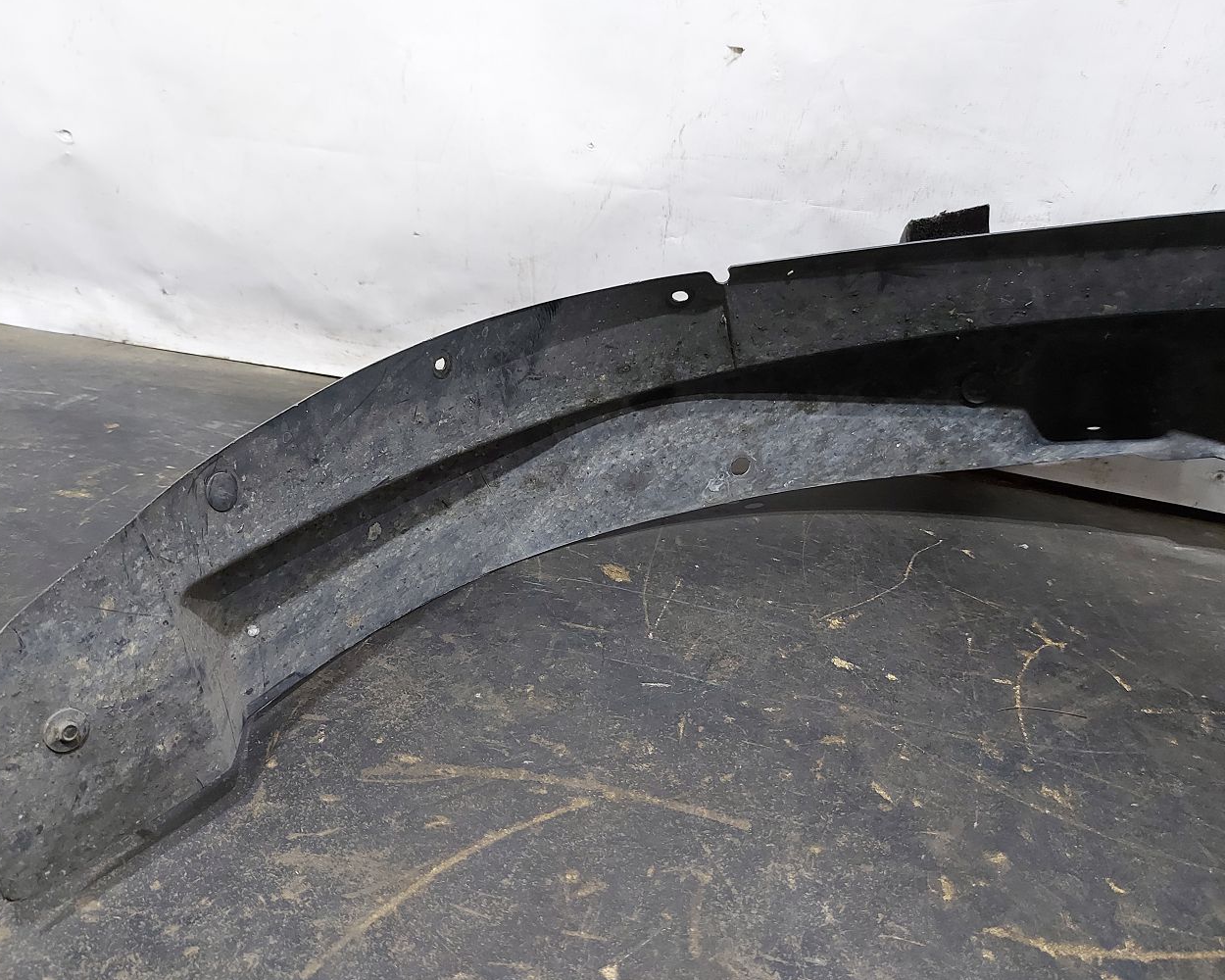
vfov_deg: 54.9
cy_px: 505
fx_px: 943
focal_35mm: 26
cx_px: 588
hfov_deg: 66.0
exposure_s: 1/33
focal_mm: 5.23
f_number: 1.8
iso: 250
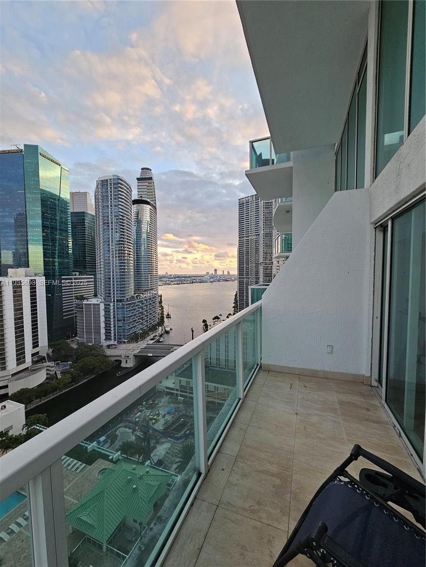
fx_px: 213
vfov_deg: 106.2
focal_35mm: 13
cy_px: 284
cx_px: 213
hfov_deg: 89.9
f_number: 2.2
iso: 100
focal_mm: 2.2
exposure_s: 1/207
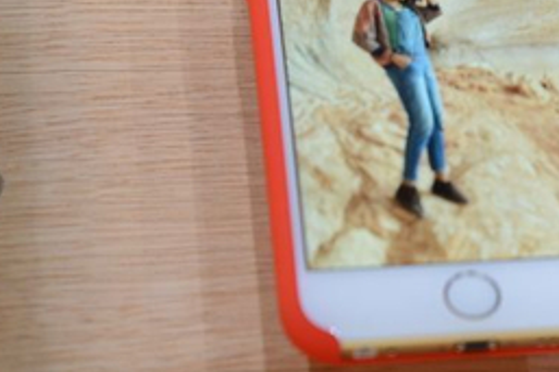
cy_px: 34
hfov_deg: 9.6
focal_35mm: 212
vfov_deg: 6.5
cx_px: 674
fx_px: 3290
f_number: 8
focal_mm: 85
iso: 1250
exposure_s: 1/60
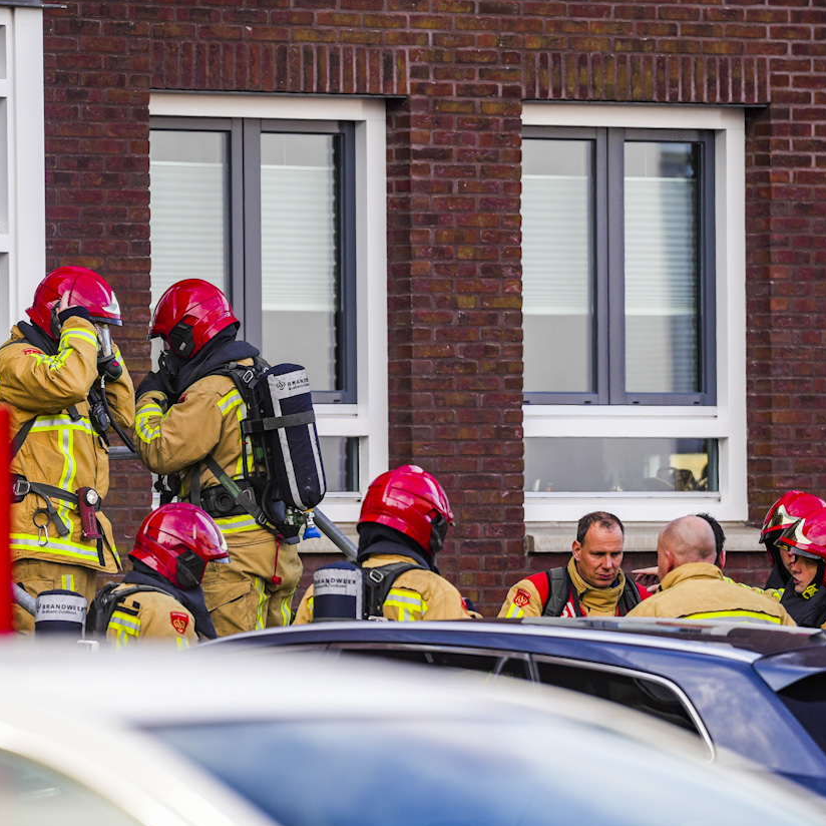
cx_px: 350
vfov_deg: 4.4
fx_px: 10691
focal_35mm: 396
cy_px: 406
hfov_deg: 4.4
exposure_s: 1/640
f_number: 2.8
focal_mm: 200
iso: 100
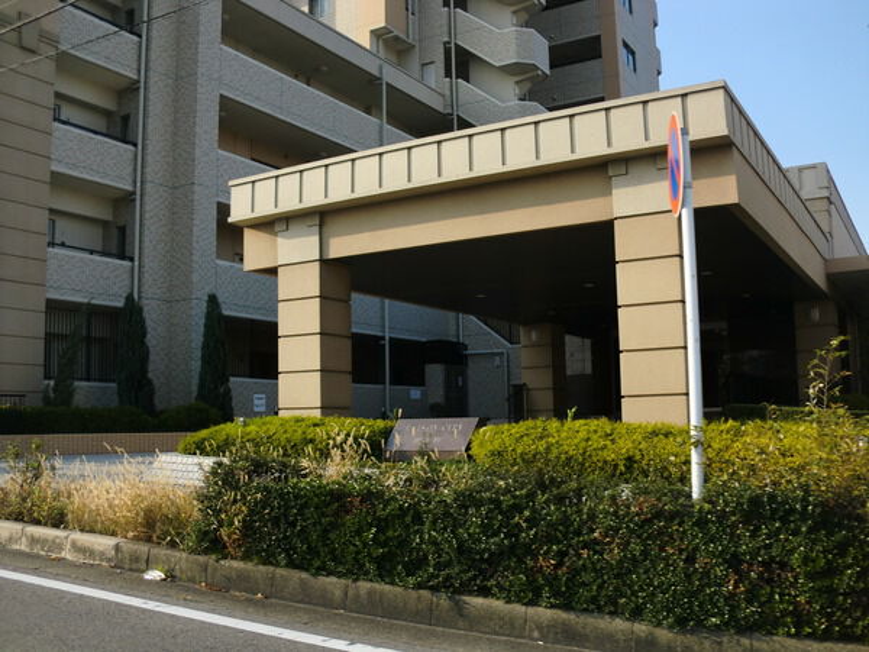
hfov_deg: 52.6
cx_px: 434
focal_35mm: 35
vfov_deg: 40.7
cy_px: 326
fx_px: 879
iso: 64
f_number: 3.1
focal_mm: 6.3
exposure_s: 1/500
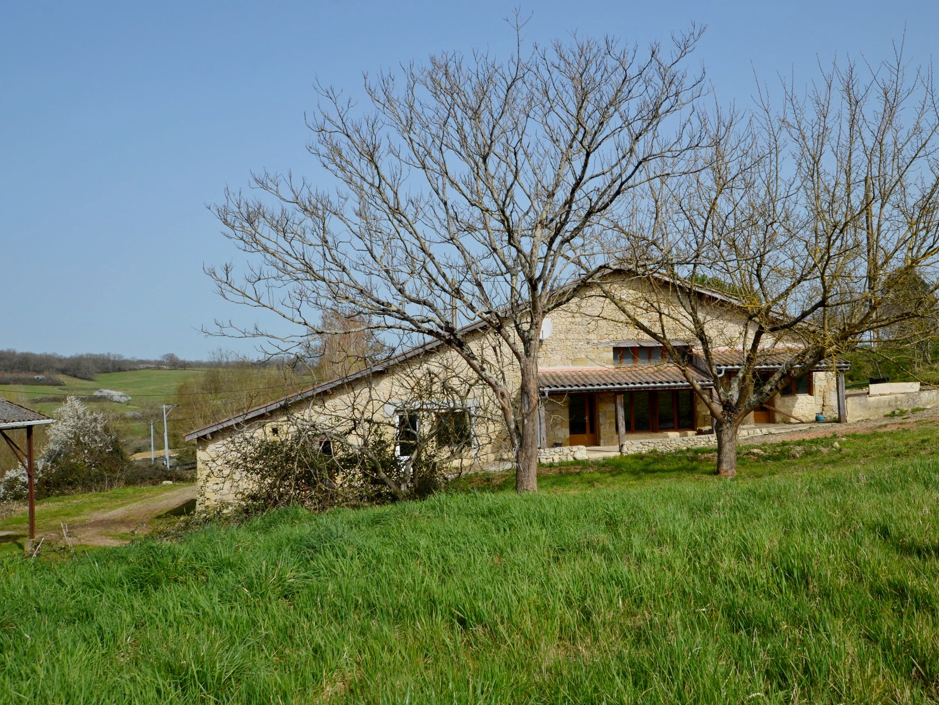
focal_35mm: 33
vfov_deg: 42.9
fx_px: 895
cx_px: 521
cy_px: 354
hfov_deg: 55.2
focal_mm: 20
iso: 100
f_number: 9
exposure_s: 1/320
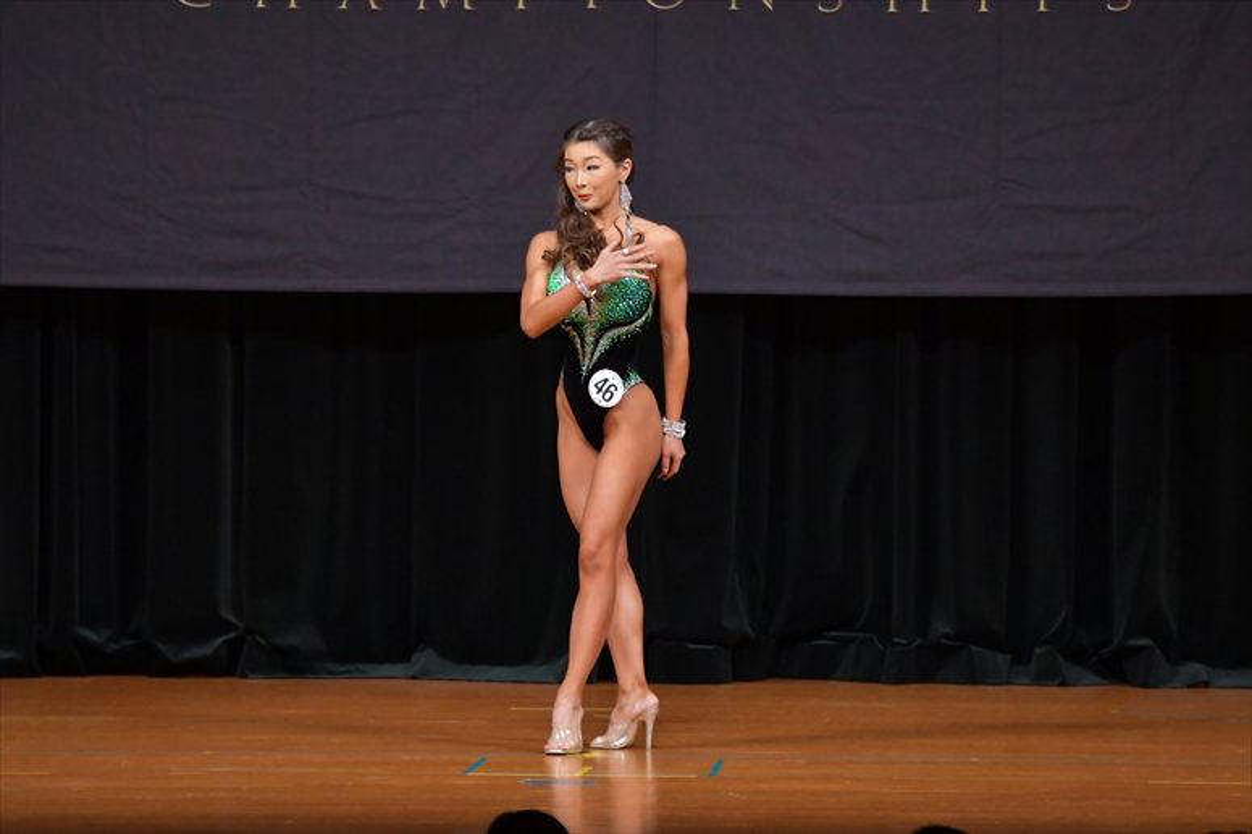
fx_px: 9386
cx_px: 626
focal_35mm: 270
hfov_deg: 7.6
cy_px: 417
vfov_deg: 5.1
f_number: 5.6
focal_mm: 180
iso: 4000
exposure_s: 1/400
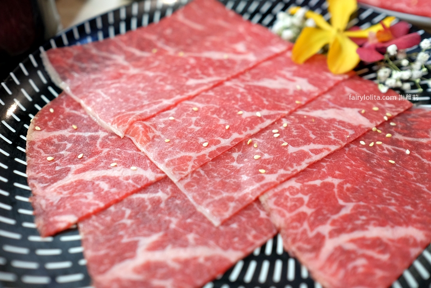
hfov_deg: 54.4
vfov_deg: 37.9
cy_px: 144
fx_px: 419
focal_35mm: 35
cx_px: 216
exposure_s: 1/105
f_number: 2.5
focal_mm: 23
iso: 1600
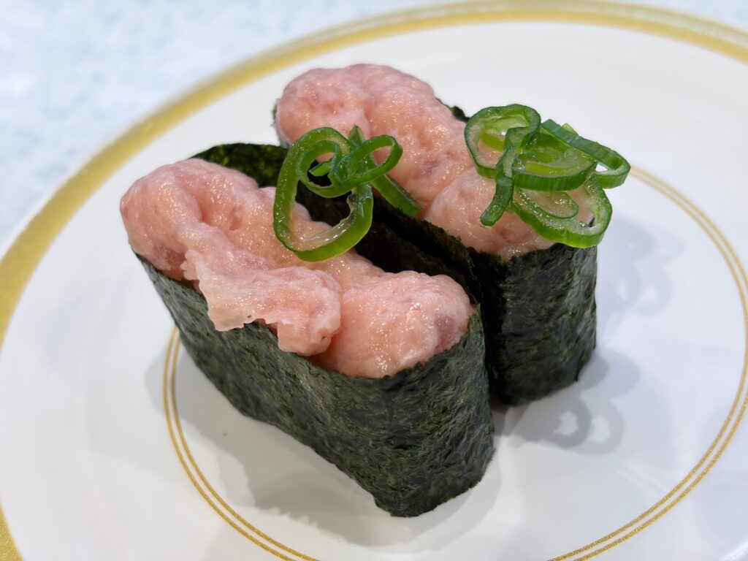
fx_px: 1124
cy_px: 280
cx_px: 374
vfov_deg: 28.0
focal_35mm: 52
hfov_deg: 36.8
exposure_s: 1/100
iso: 40
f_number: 1.6
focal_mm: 5.96
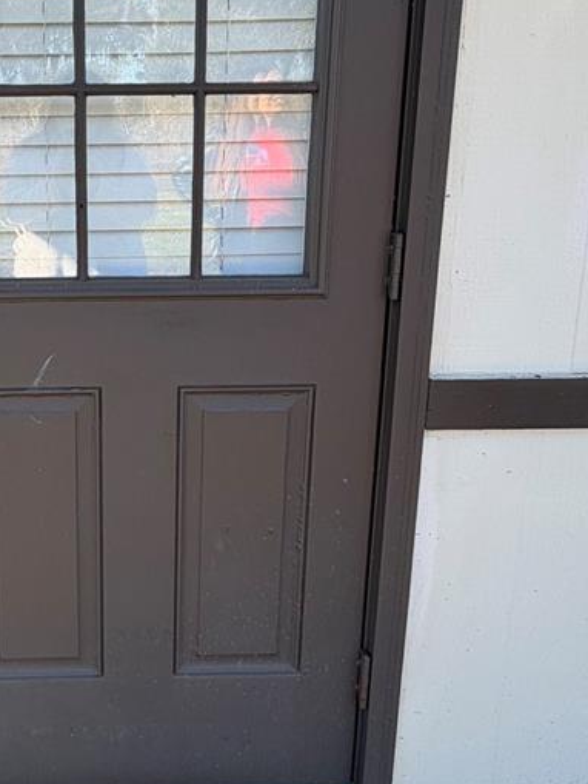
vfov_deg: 54.7
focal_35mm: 33
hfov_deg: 40.7
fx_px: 747
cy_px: 294
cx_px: 99
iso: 20
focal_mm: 2.22
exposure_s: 1/120
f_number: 2.2
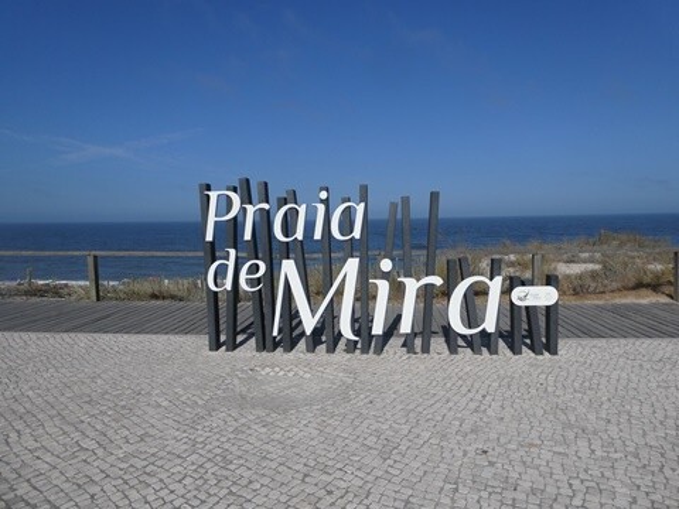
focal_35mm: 24
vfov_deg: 56.8
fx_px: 471
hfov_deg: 71.6
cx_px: 340
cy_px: 254
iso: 80
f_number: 3.3
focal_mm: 4.3
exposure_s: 1/2500
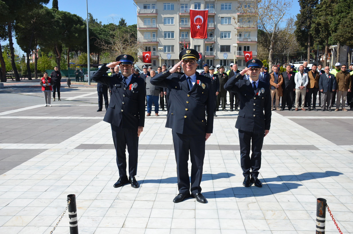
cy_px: 117
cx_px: 176
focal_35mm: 34
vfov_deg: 38.2
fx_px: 338
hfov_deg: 55.2
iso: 400
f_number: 7.1
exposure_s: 1/2000
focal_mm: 23
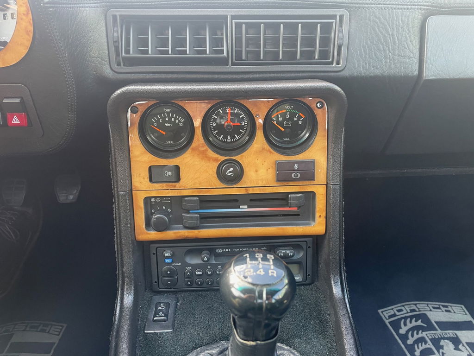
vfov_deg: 53.1
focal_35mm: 26
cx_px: 237
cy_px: 178
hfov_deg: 67.3
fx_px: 356
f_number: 1.6
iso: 125
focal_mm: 4.2
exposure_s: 1/94
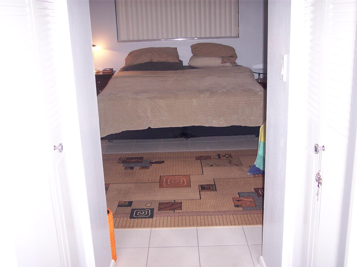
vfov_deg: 36.8
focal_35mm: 39
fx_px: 402
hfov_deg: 47.9
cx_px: 178
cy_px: 134
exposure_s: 1/60
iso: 140
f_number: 2.8
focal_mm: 8
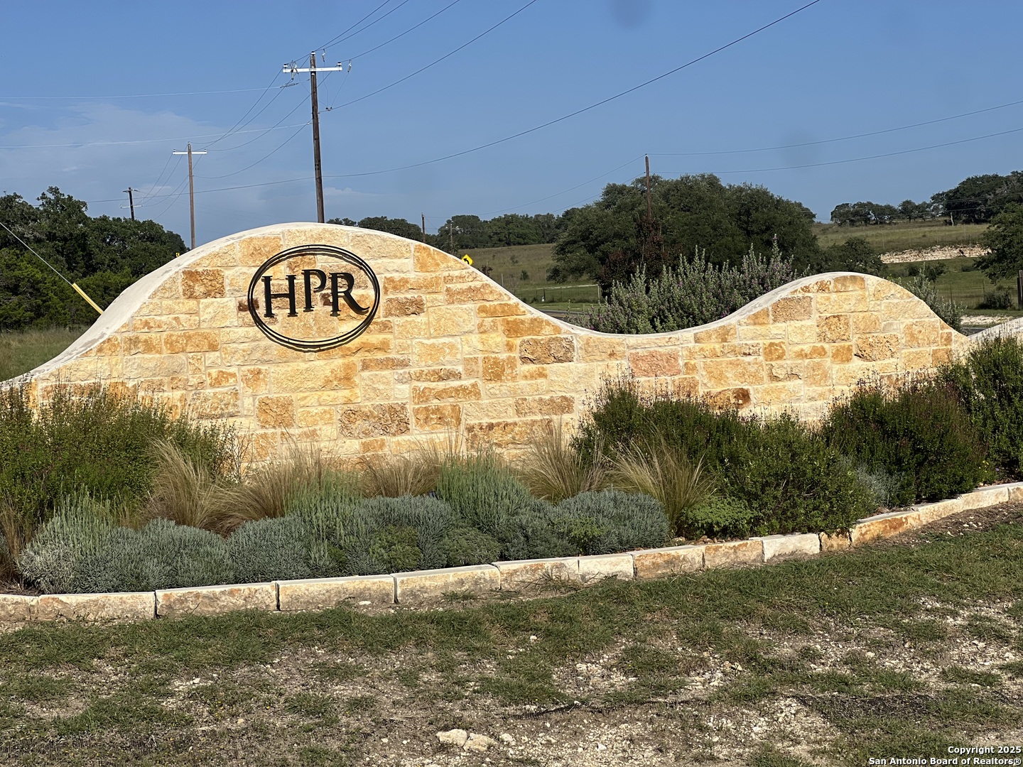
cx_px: 512
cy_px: 384
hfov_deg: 25.3
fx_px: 2276
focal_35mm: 77
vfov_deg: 19.1
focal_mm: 9
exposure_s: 1/1410
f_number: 2.8
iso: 32
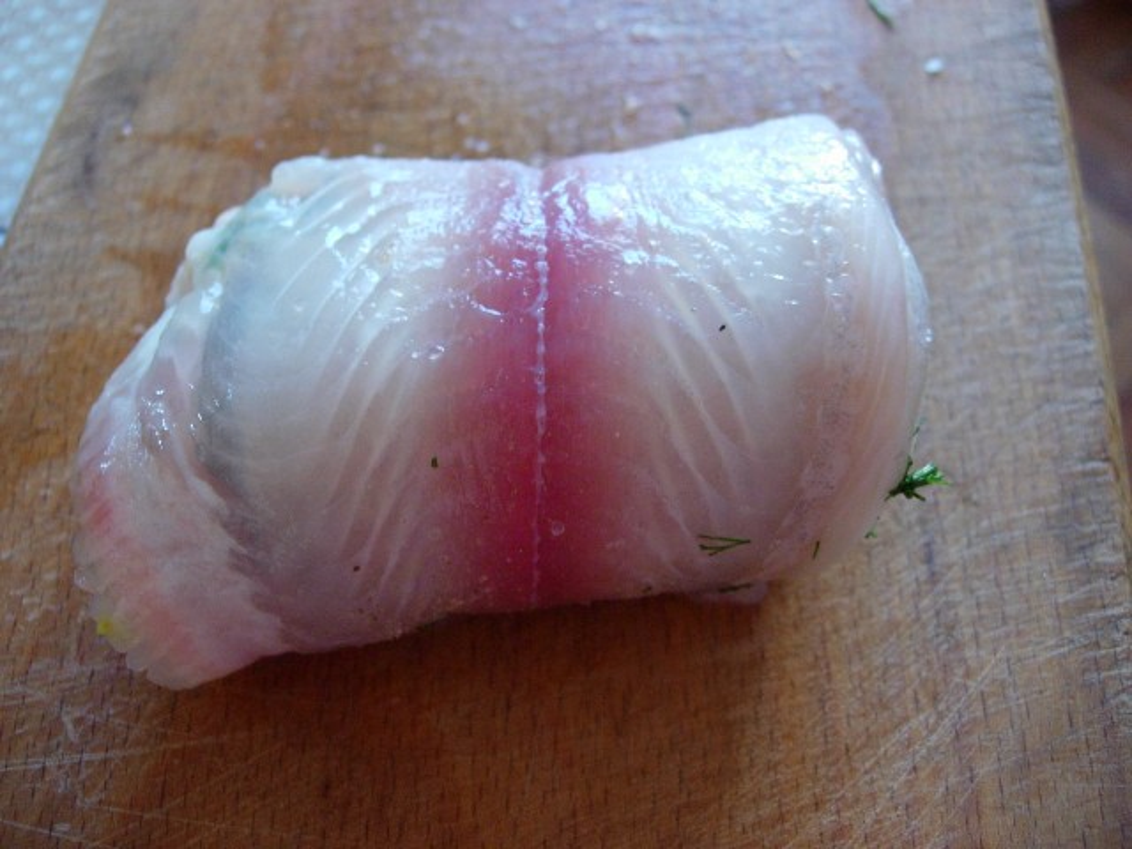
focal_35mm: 38
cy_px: 424
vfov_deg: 37.7
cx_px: 566
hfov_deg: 49.0
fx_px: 1243
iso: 200
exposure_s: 1/29.3
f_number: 2.8
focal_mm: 7.8
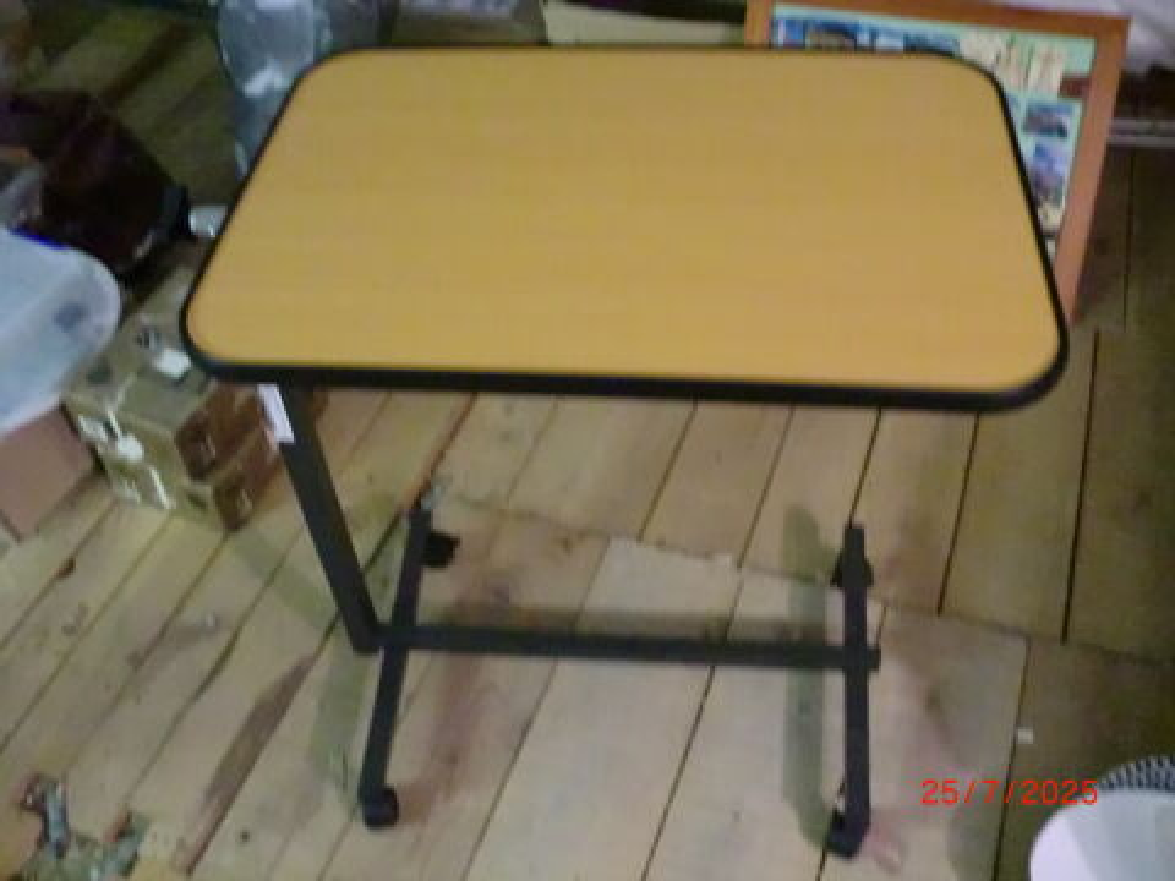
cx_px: 588
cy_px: 440
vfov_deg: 40.7
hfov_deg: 52.6
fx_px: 1188
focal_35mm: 35
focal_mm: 6.3
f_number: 3.1
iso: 1600
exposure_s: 1/40
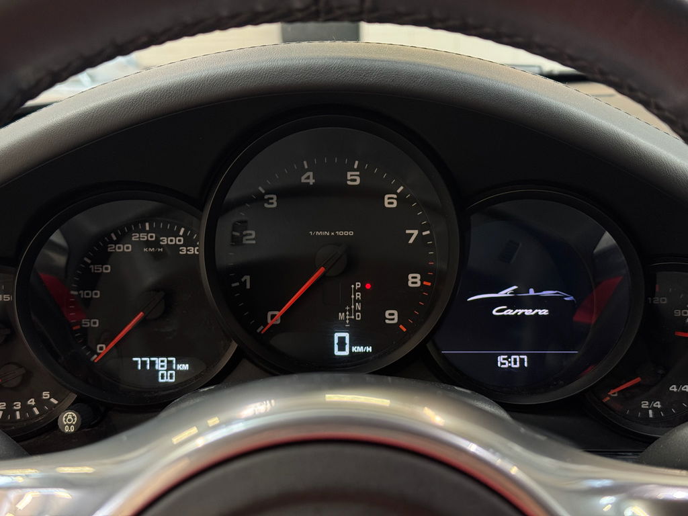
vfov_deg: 30.3
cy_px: 258
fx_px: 954
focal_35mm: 48
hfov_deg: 39.7
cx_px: 344
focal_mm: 6.76
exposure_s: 1/50
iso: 200
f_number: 1.78
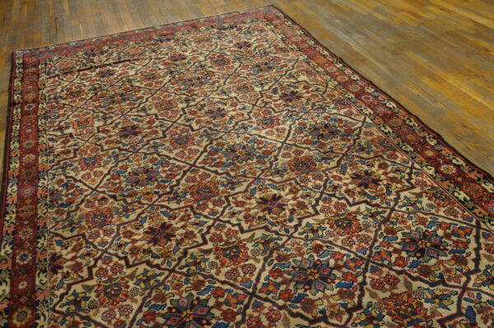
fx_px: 473
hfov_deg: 55.1
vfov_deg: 38.3
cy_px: 164
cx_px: 247
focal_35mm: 34
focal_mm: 23
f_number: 4
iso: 500
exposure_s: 1/60
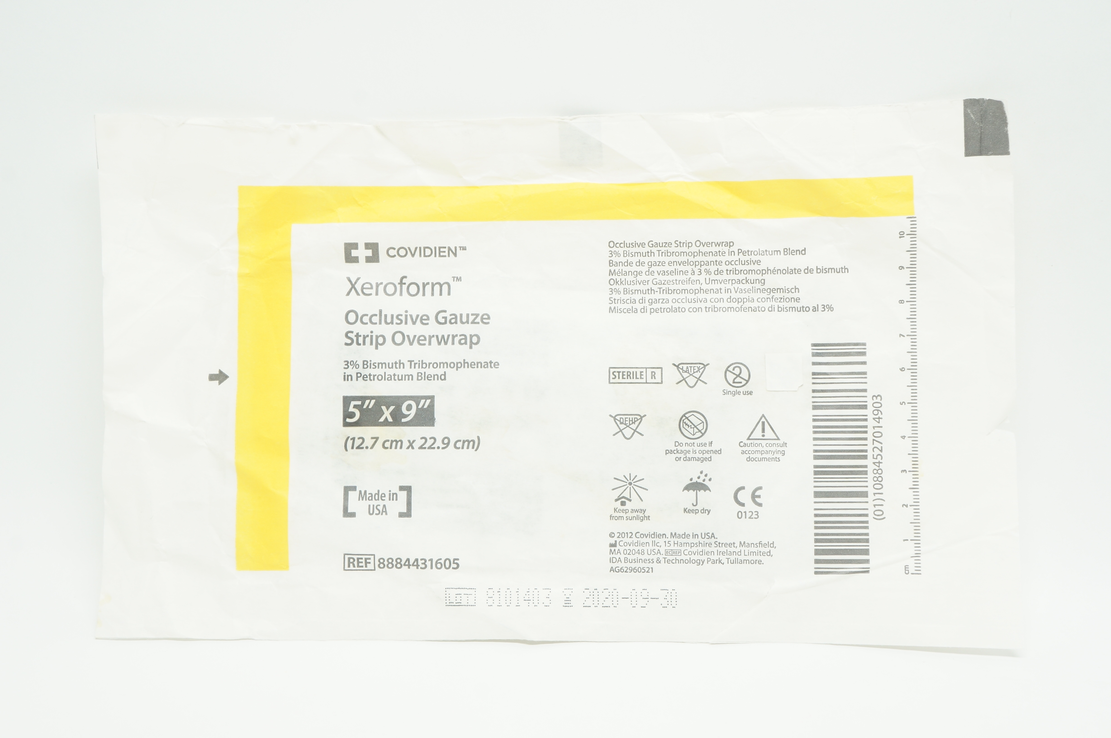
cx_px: 556
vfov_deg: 27.2
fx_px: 1526
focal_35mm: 50
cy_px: 369
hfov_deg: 40.0
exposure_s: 1/15
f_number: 11
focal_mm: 33
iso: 400
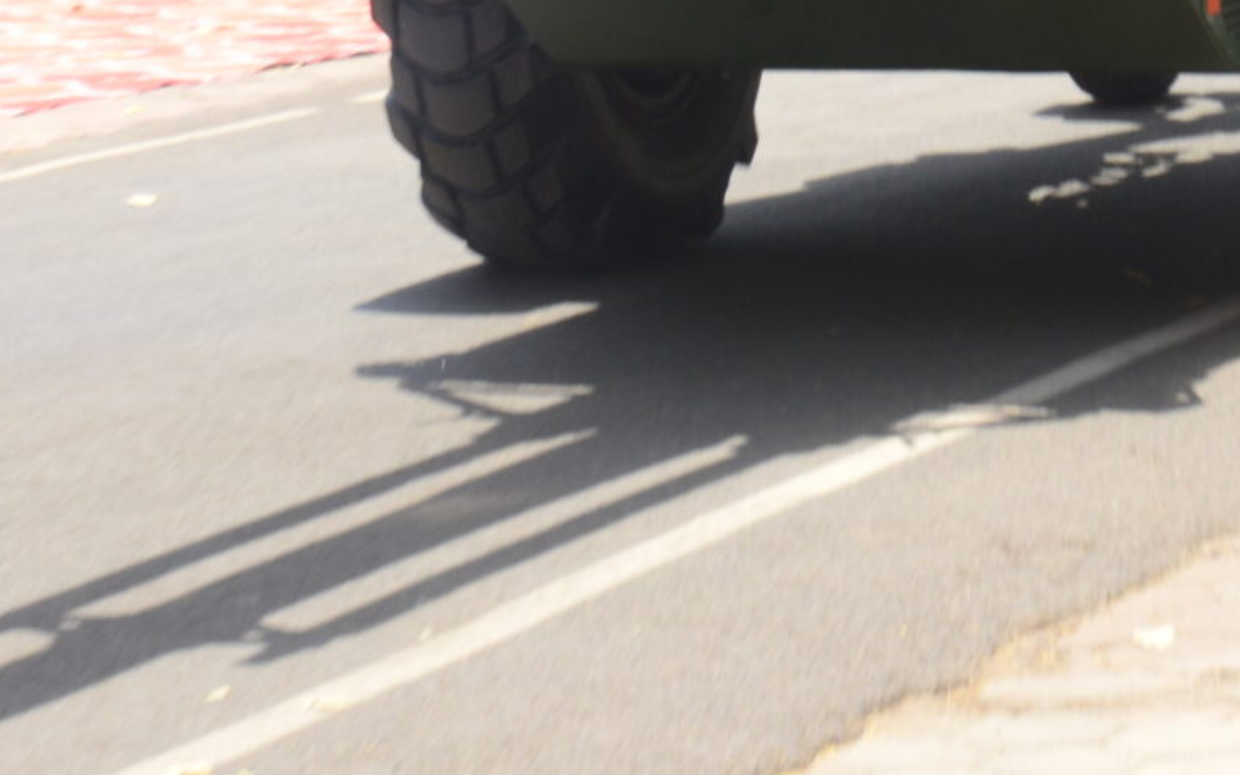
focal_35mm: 169
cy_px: -510
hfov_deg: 12.4
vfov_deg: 7.6
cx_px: 499
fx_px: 5711
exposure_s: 1/200
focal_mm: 48
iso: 500
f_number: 13
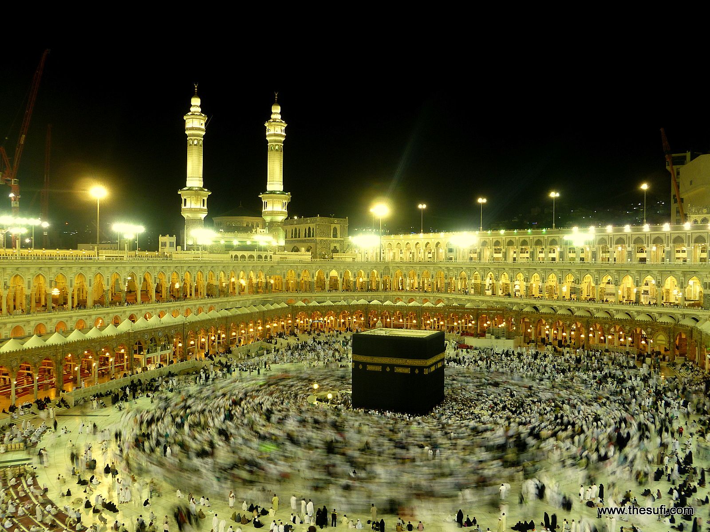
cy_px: 266
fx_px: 574
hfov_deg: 63.4
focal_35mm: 28
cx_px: 355
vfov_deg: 49.7
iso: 80
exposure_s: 2
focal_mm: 5
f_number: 10
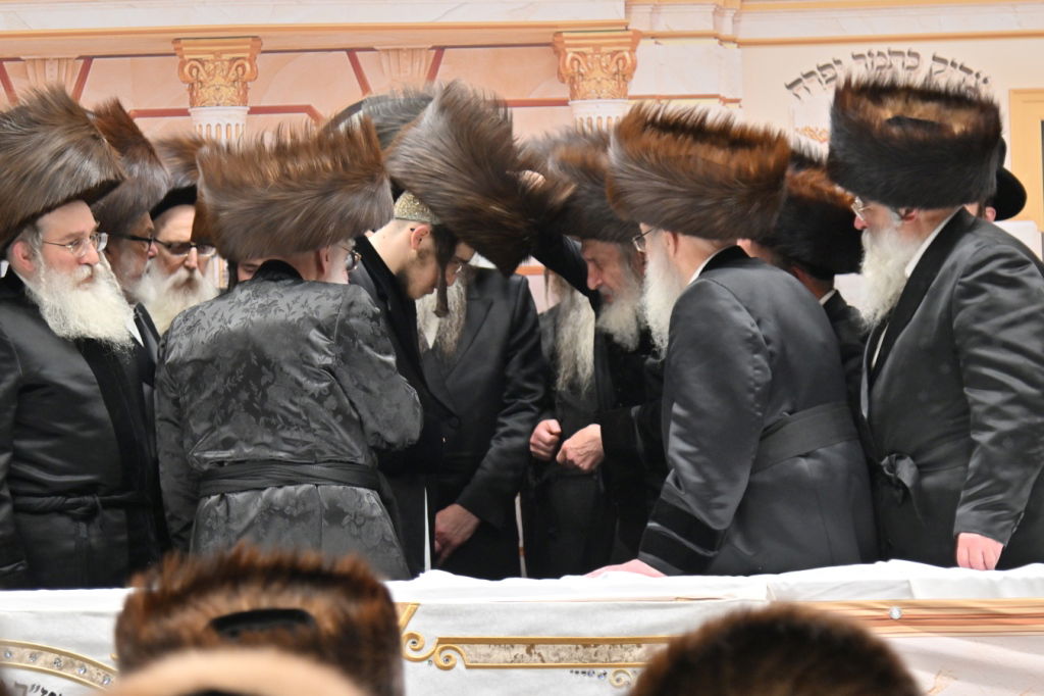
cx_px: 522
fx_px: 4000
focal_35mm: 138
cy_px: 348
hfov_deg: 14.9
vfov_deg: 9.9
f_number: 4
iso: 800
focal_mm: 92
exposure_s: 1/320
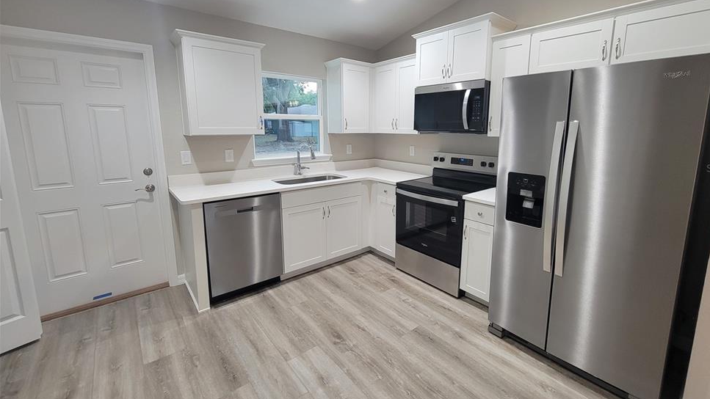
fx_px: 282
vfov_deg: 70.1
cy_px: 168
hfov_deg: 102.9
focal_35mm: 15
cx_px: 375
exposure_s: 1/60
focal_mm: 2.2
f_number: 2.2
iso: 250
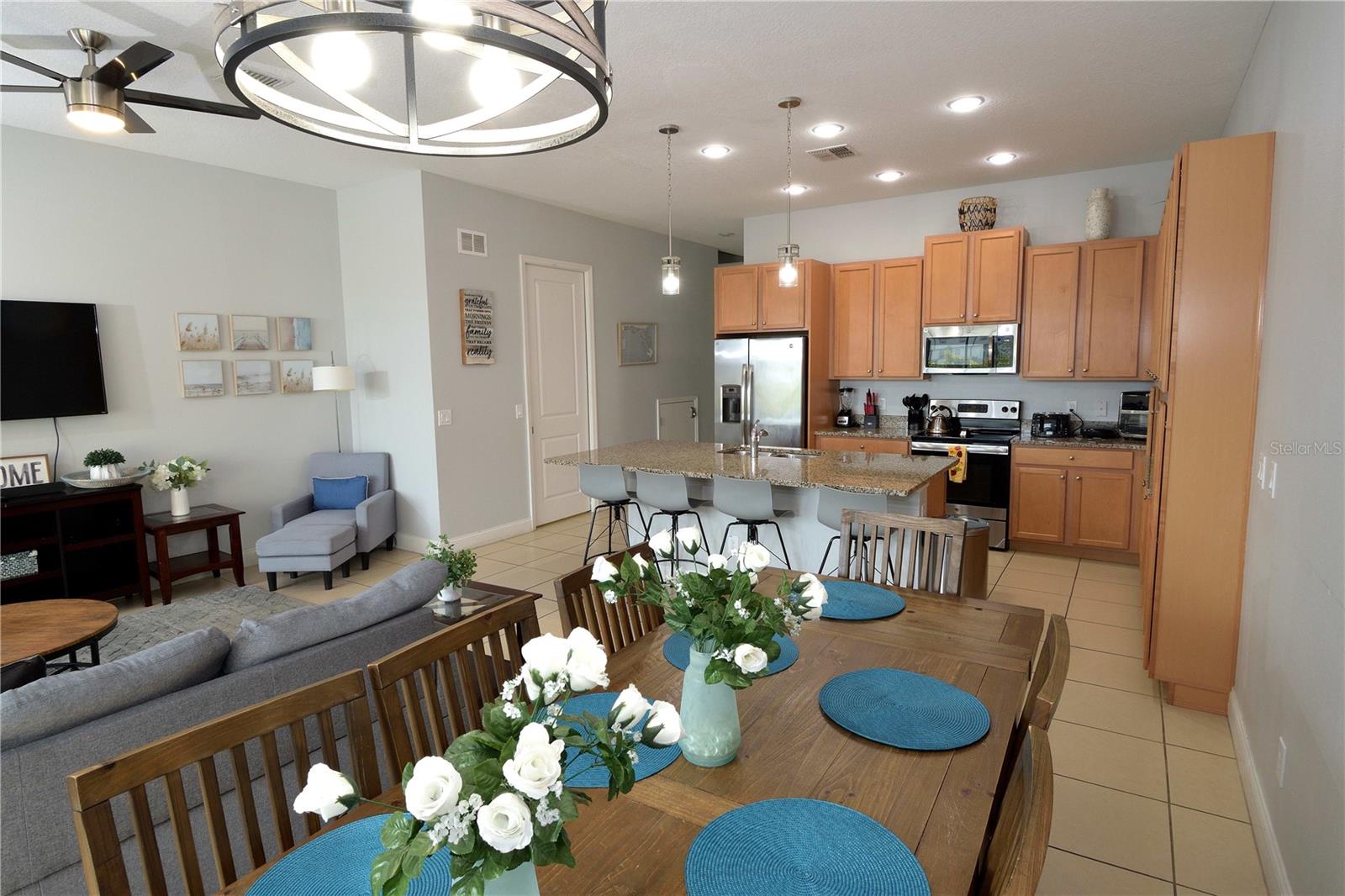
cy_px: 448
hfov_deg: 90.0
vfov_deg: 67.4
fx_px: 672
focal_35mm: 18
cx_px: 672
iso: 400
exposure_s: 1/10
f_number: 13
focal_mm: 12
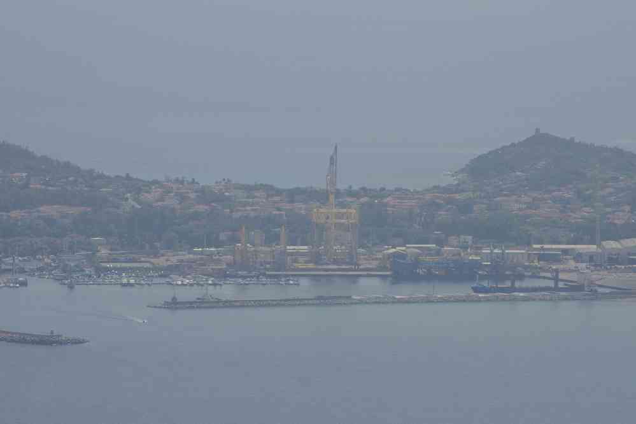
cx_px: 318
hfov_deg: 4.6
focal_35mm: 450
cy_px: 212
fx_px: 7949
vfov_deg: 3.1
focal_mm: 300
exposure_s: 1/320
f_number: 9
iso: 200
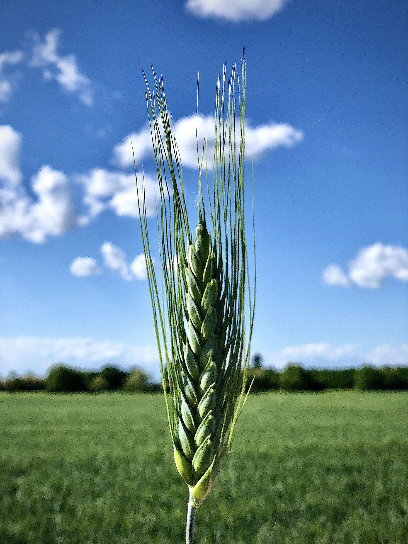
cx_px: 204
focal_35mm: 52
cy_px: 272
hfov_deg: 28.0
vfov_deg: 36.8
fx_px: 817
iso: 16
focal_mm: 6
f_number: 2.4
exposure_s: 1/1333
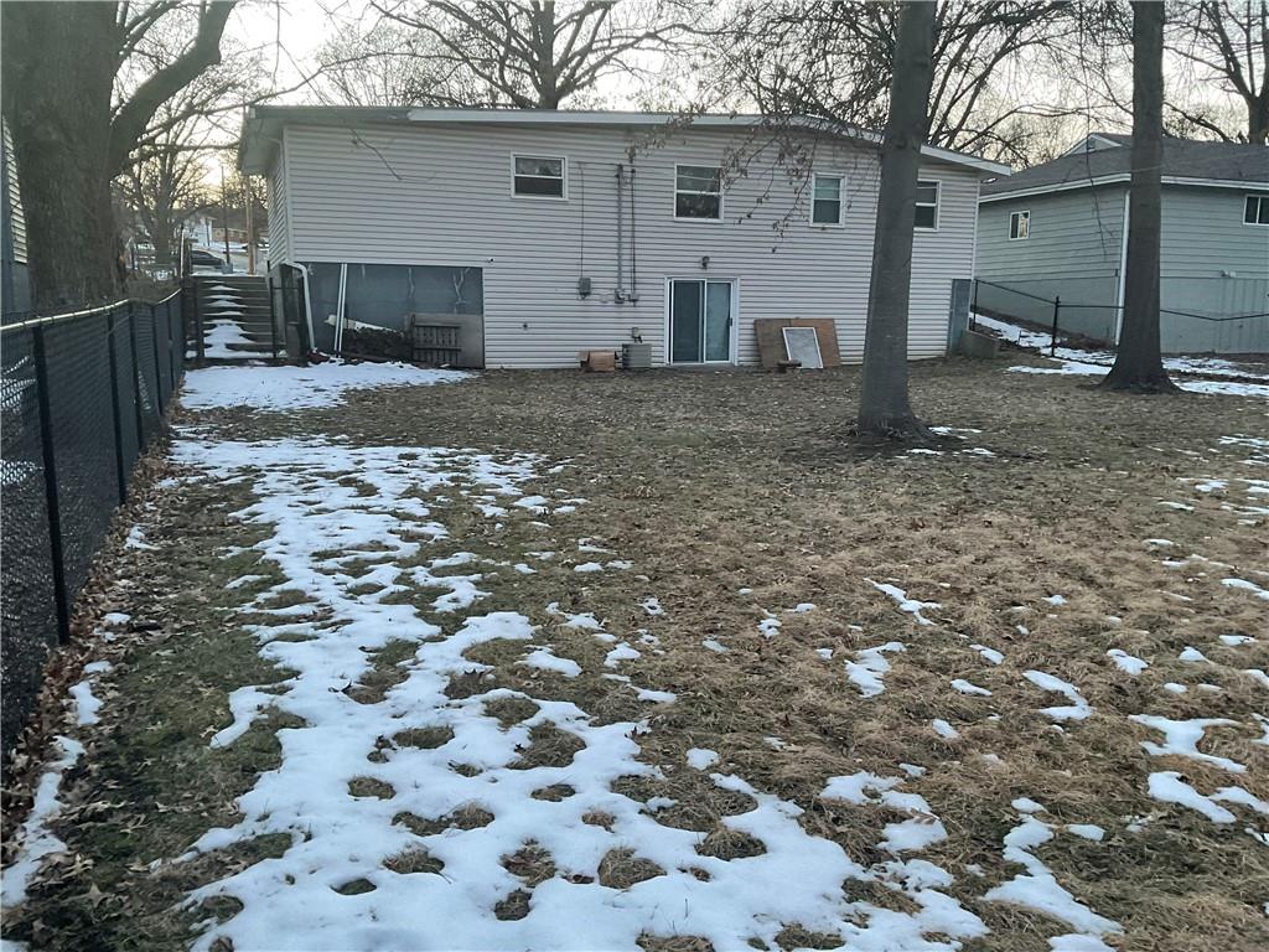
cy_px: 476
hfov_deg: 61.7
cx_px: 634
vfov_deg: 48.2
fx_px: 1063
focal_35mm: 29
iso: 100
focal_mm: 3
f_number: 1.8
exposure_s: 1/60
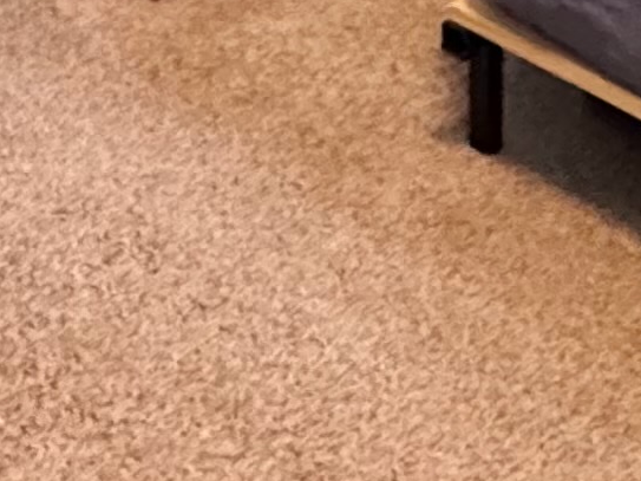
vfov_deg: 10.3
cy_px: -953
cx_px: 64
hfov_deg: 18.6
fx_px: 1925
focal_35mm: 104
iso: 640
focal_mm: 2.22
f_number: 2.2
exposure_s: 1/60
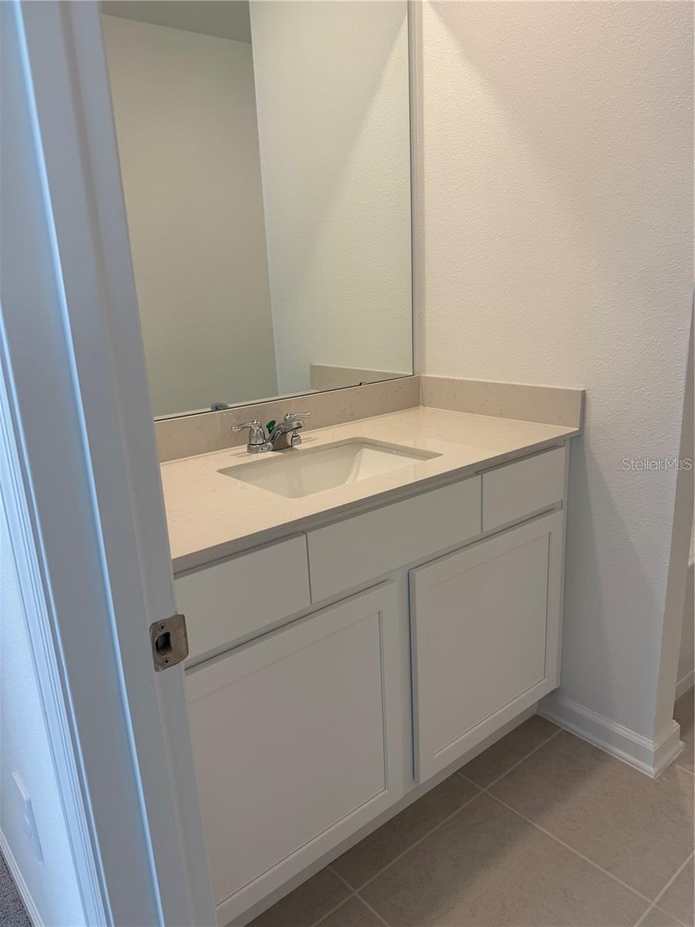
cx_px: 348
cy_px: 464
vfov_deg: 71.6
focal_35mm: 24
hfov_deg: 56.8
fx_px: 642
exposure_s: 1/120
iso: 80
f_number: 1.78
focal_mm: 6.76
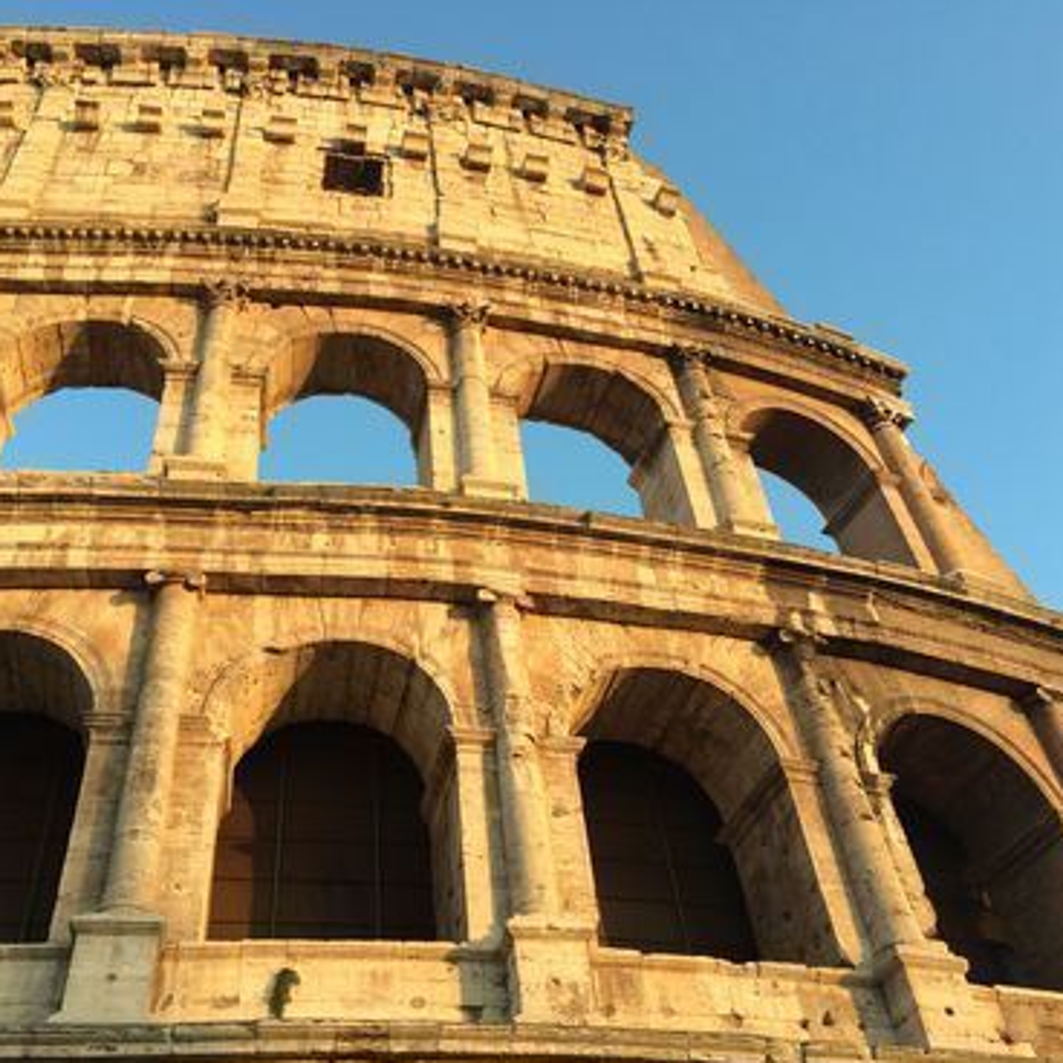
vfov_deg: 46.0
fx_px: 1251
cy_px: 533
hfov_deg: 45.9
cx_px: 465
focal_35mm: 36
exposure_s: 1/224
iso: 32
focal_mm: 4.12
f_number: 2.2
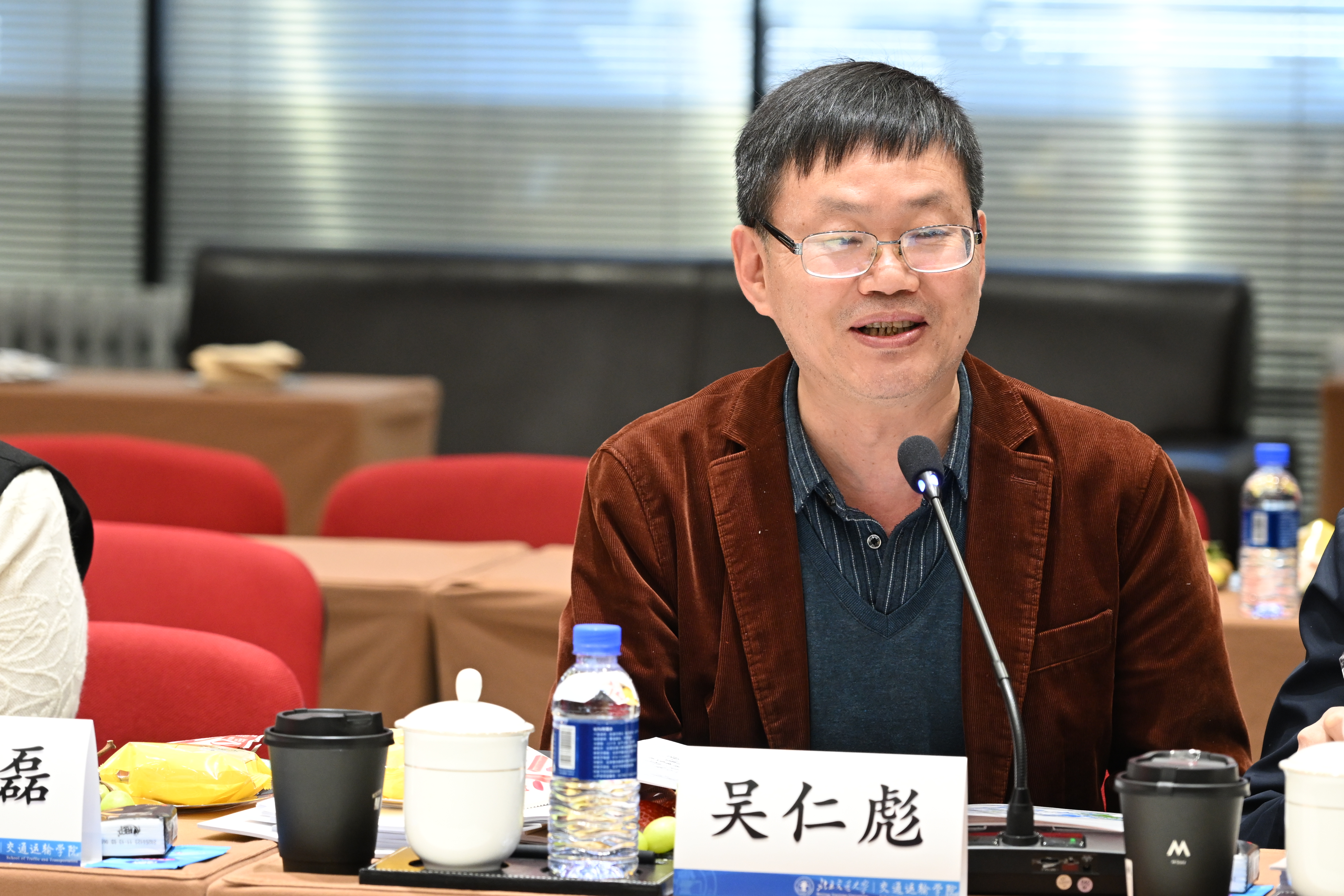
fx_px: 6160
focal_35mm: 165
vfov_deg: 8.3
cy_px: 448
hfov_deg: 12.5
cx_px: 672
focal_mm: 110
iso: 1250
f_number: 4
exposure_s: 1/125
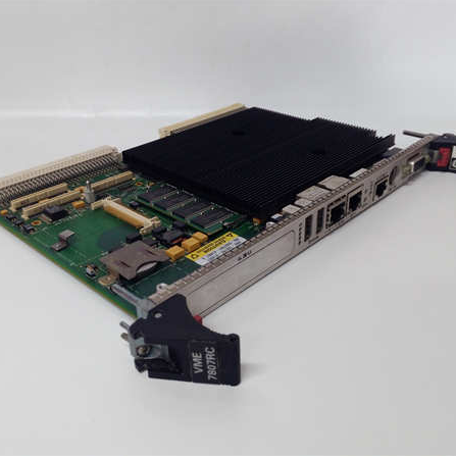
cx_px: 246
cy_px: 227
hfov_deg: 51.1
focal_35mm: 32
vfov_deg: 51.1
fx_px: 477
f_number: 2
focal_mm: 3.79
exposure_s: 1/33
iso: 157
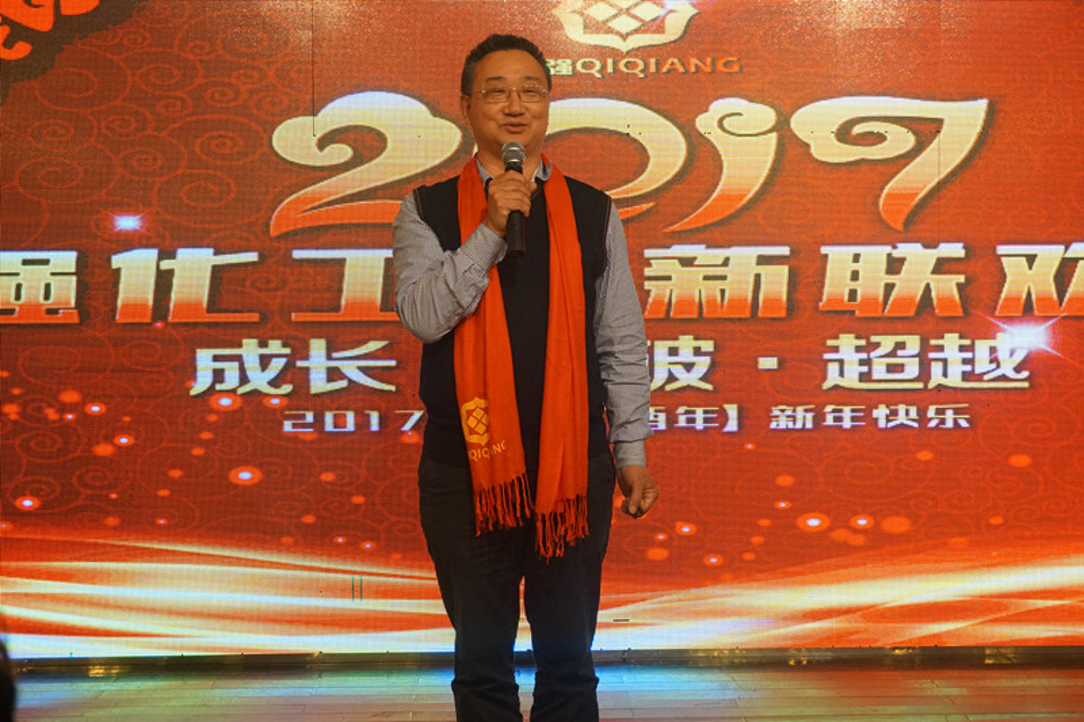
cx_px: 542
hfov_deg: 35.9
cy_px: 361
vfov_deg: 24.4
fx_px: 1671
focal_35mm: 56
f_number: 5.6
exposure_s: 1/160
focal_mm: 37
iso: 1600
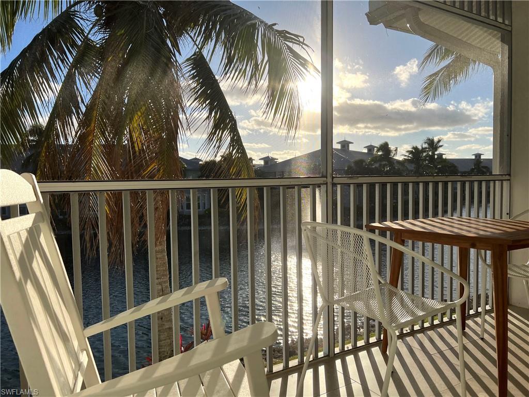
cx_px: 264
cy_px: 198
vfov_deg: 53.1
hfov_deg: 67.3
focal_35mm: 26
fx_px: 397
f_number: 1.5
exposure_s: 1/5587
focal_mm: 5.7
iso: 50
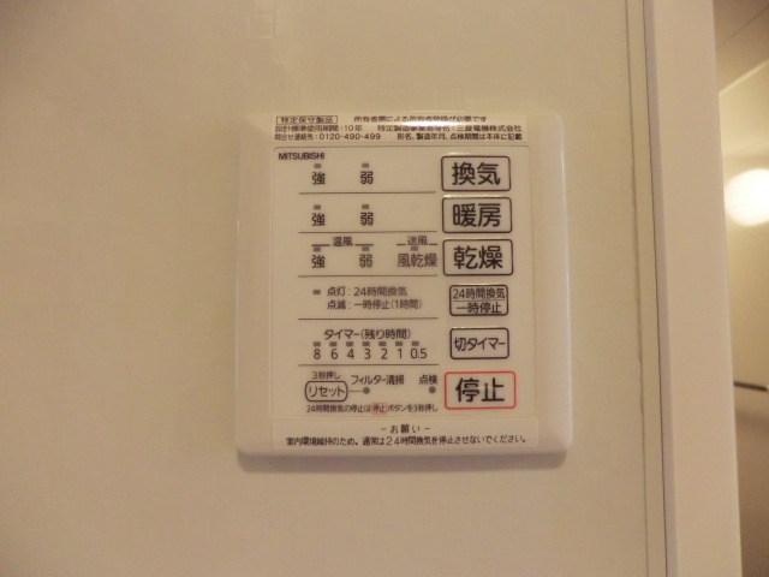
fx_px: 533
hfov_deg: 71.6
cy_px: 288
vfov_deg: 56.8
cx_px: 384
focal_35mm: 24
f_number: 3.2
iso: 500
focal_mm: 4.3
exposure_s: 1/60
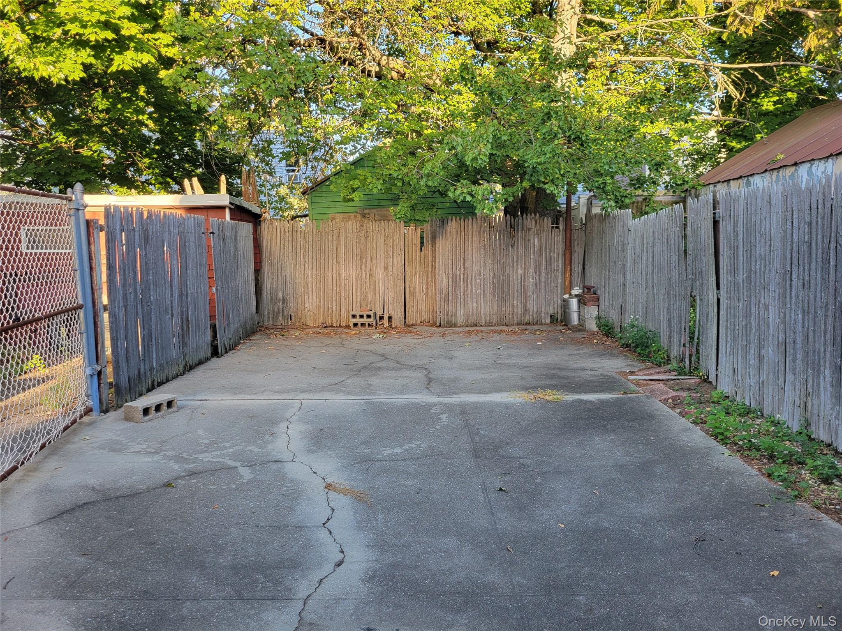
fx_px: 632
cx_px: 421
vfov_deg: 53.1
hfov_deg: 67.3
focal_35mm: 26
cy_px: 316
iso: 50
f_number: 1.8
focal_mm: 5.4
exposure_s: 1/120
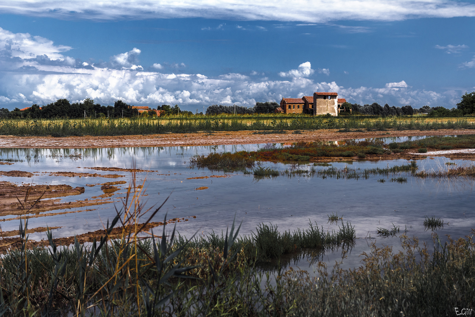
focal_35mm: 60
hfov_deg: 33.4
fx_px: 792
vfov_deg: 22.6
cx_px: 238
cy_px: 158
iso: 200
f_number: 11
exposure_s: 1/100
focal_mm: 40
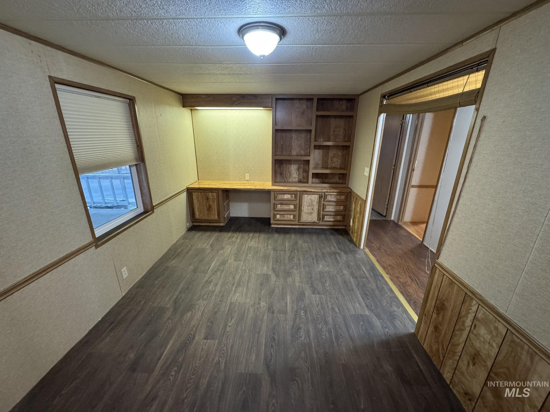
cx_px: 275
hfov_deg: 102.1
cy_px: 206
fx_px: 222
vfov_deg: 85.7
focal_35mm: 14
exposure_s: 1/60
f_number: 2.2
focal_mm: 2.22
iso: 1000
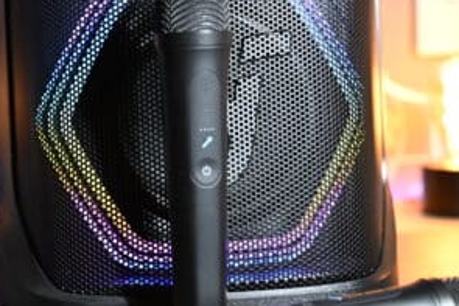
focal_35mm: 78
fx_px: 995
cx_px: 184
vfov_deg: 17.5
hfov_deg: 25.9
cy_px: 144
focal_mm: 59
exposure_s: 1/60
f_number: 3.5
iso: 1100
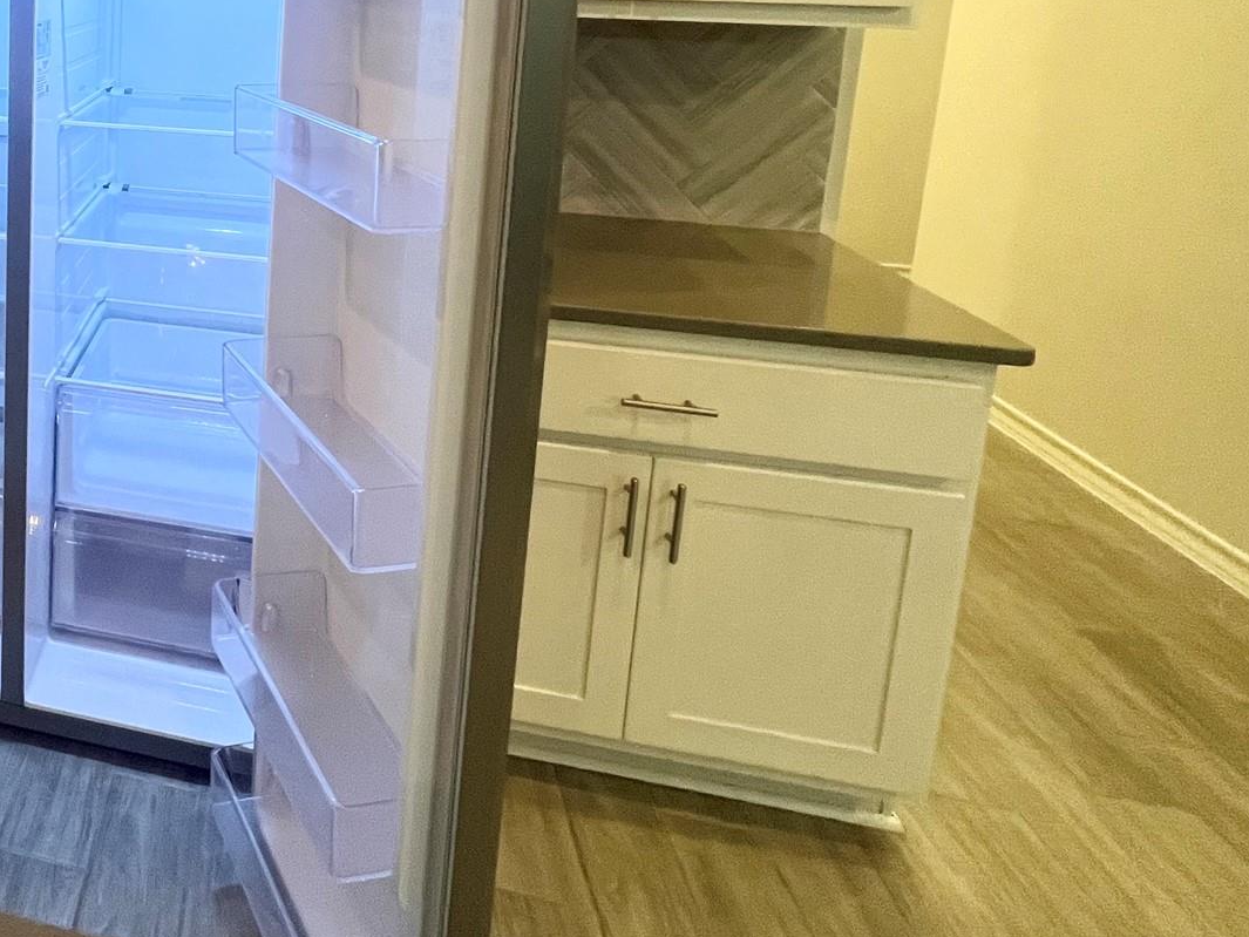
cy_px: 80
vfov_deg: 48.6
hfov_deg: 57.2
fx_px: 902
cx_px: 74
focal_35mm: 25
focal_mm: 1.57
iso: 250
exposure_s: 1/120
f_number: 1.8
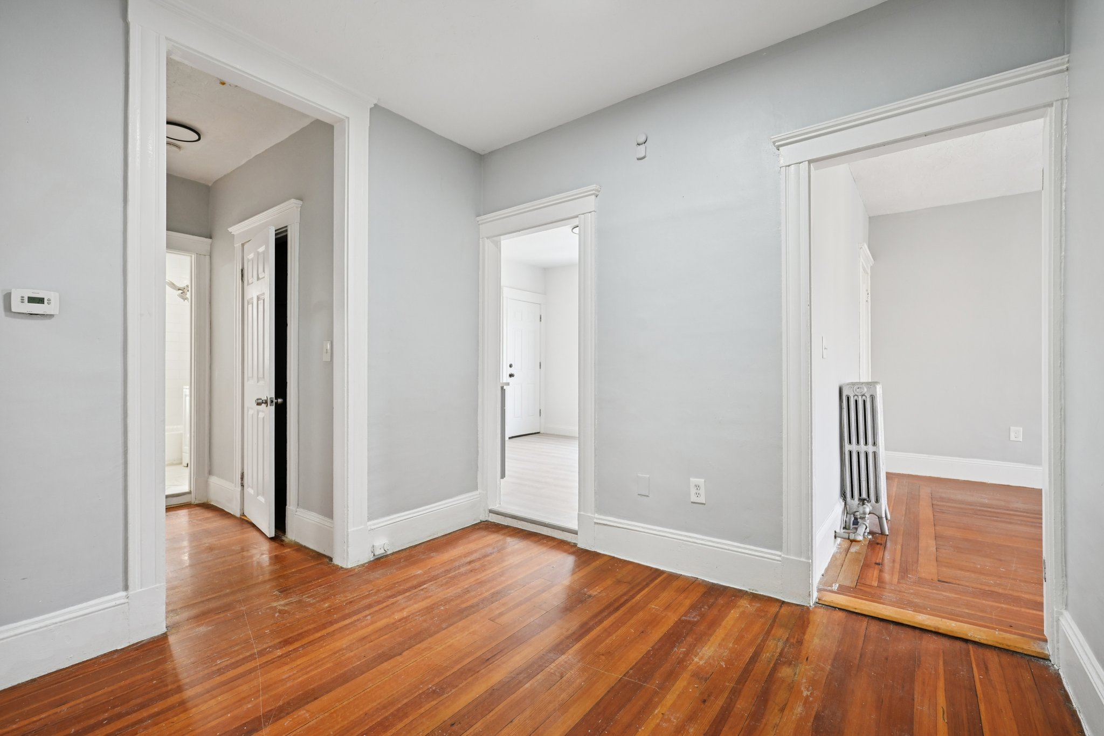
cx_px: 552
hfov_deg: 96.7
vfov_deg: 73.7
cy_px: 368
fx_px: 491
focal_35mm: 16
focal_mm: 16
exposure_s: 1/20
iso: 400
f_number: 8
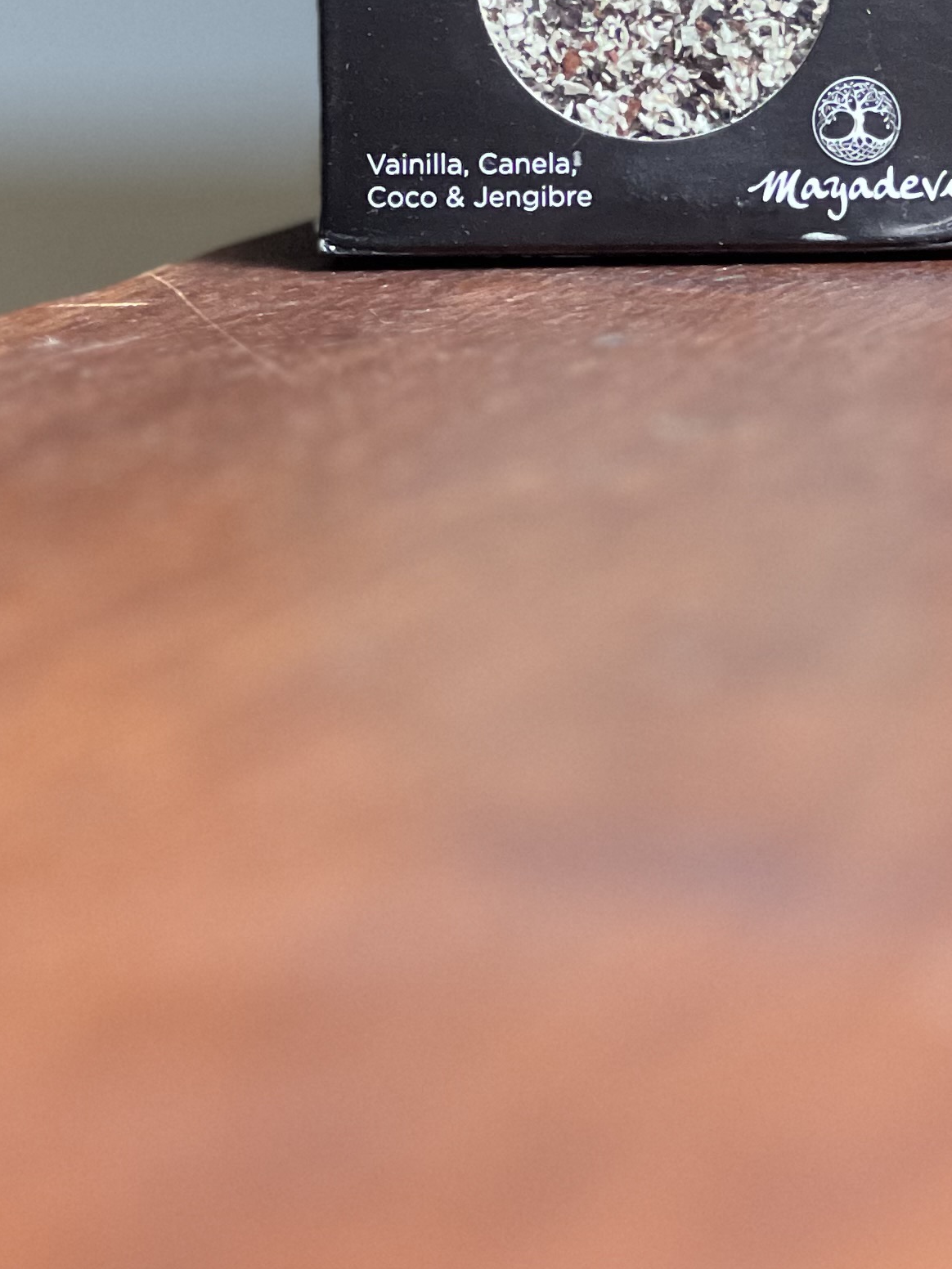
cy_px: -293
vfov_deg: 9.7
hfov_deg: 7.4
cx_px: 579
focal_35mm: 200
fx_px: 7334
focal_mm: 9
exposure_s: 1/40
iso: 400
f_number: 2.8
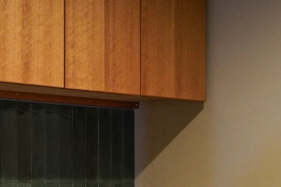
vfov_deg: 12.0
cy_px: 220
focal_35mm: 112
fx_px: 874
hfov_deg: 17.5
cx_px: -47
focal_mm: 35
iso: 3200
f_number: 6.3
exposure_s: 1/40
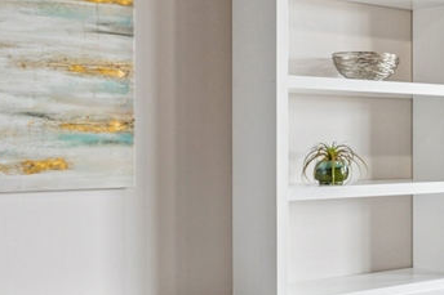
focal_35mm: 66
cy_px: 139
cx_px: 486
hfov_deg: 27.9
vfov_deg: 20.6
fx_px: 814
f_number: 9.5
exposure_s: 1/15
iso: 200
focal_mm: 14
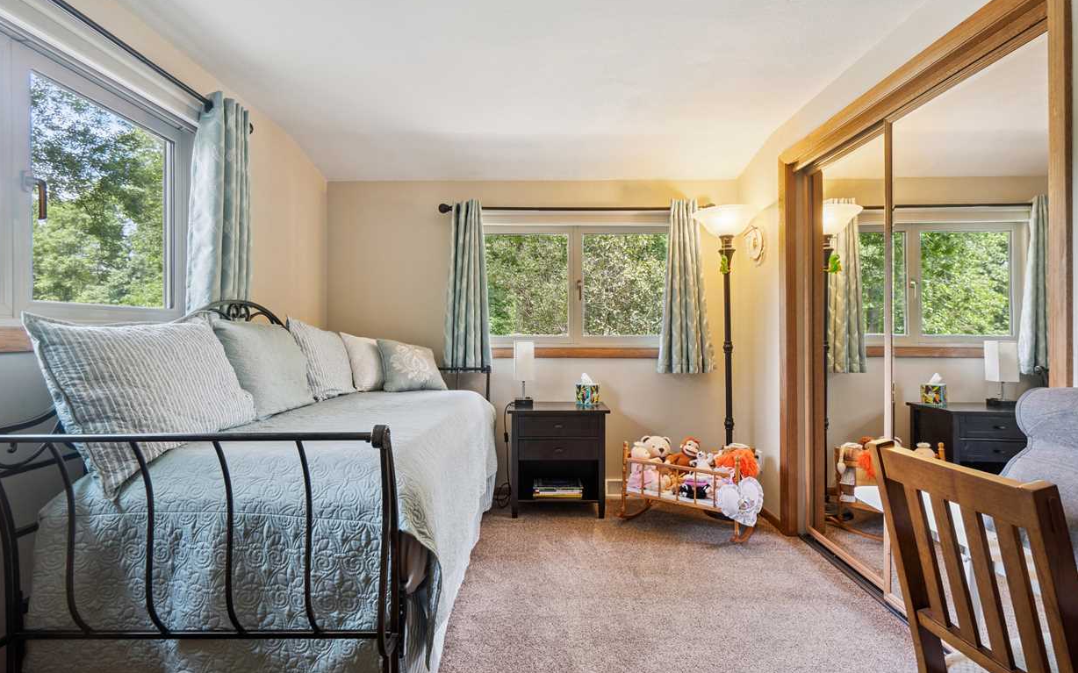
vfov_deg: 68.0
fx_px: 499
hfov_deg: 94.4
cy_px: 340
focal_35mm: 17
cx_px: 539
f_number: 9
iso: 400
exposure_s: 1/8
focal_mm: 16
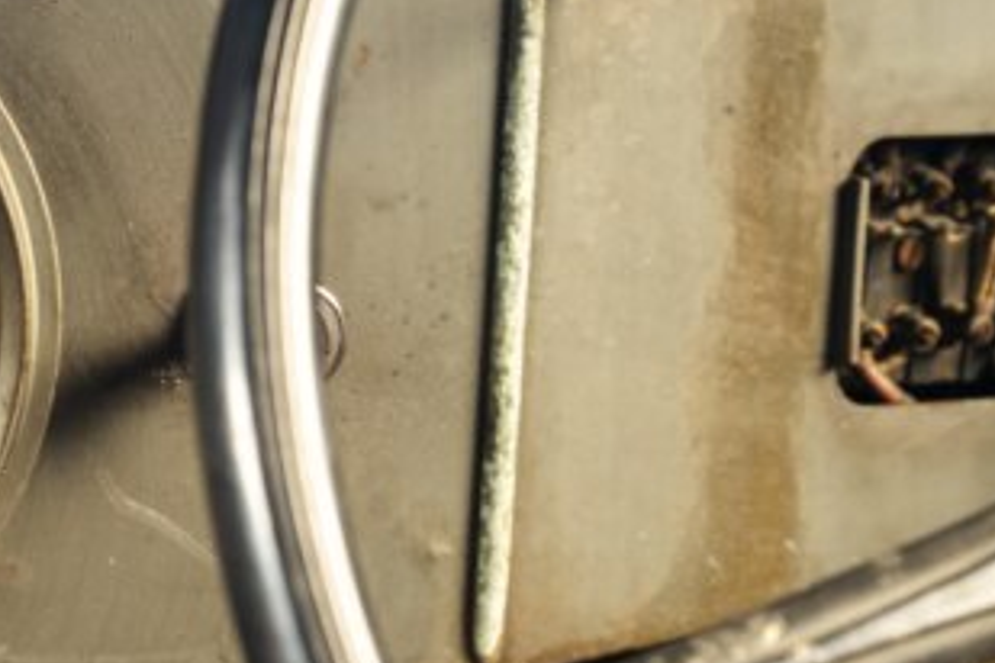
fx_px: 4809
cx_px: -225
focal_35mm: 174
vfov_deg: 7.9
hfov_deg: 11.6
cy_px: 274
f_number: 6.3
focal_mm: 70
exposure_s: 3
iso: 100
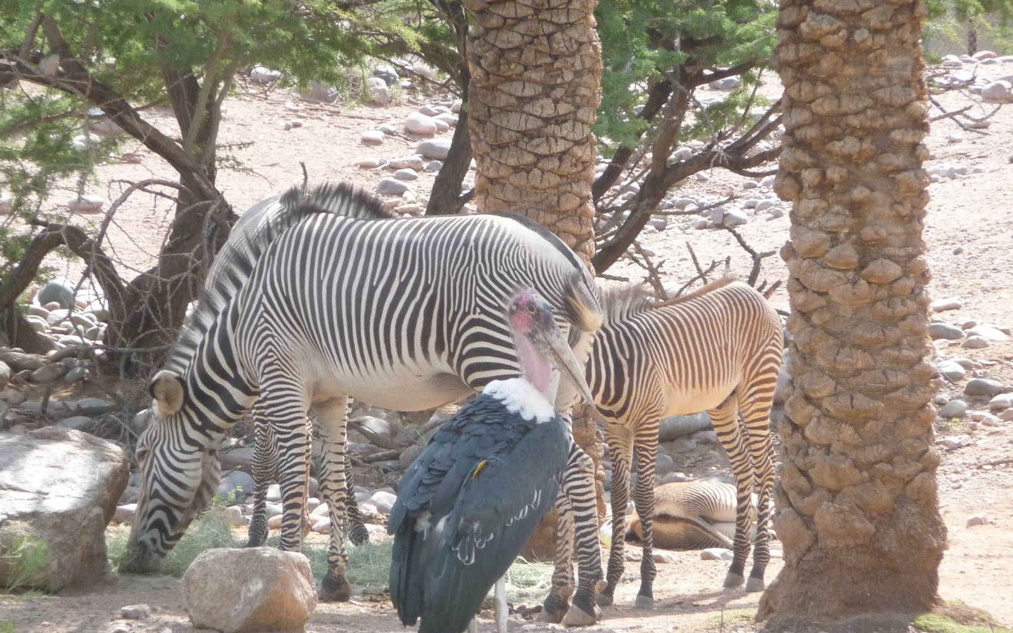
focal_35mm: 298
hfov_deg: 7.0
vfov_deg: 4.4
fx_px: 8226
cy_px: 351
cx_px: 507
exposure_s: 1/500
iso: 320
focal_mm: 47
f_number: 4.9
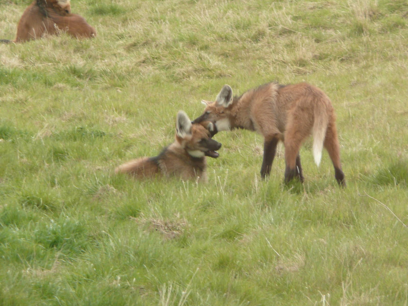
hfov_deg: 4.7
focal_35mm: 420
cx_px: 204
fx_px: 4950
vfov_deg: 3.5
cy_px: 153
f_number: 4.9
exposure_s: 1/125
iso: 100
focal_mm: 46
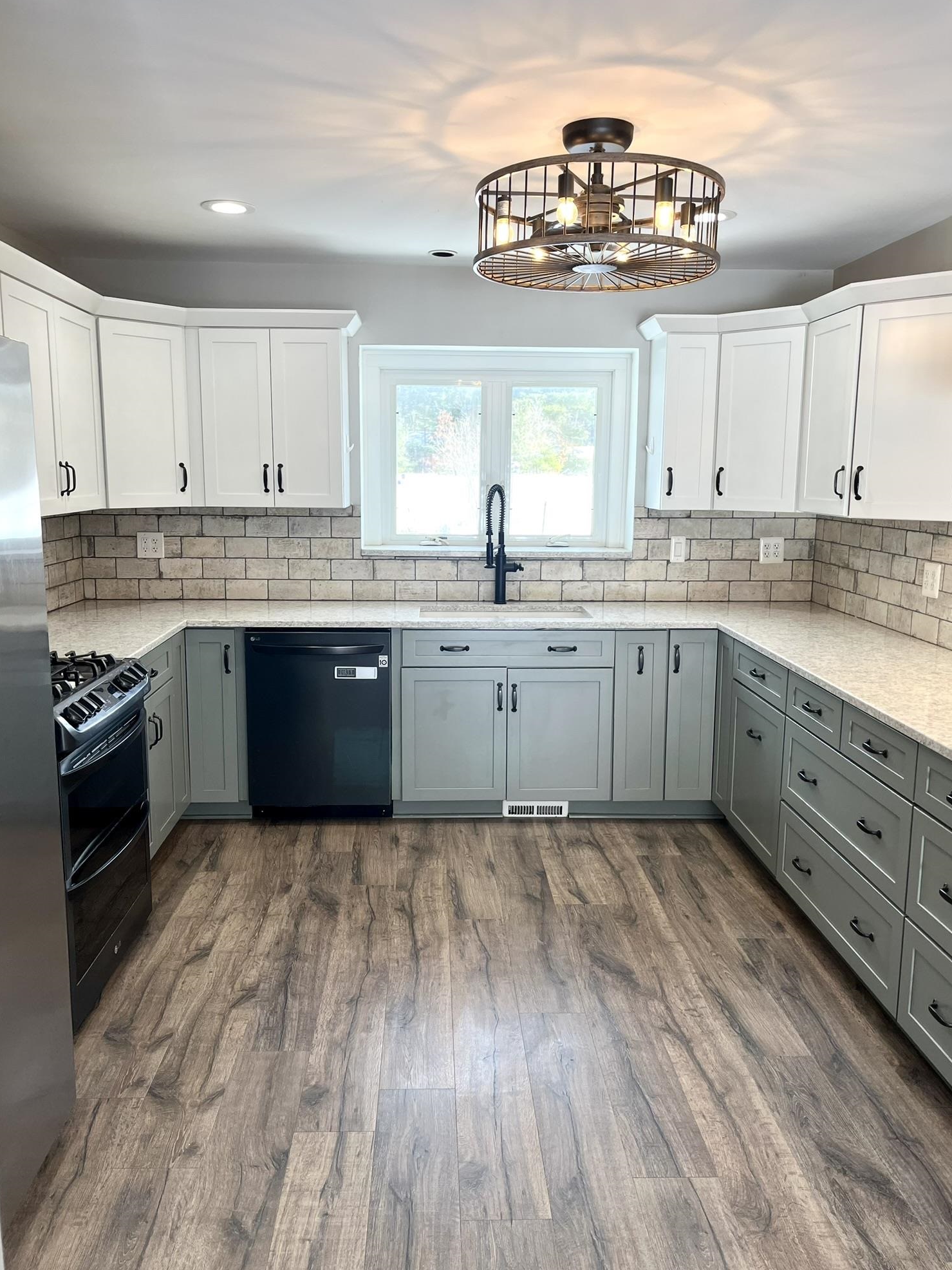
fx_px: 990
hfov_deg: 51.4
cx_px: 471
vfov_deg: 65.3
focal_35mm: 27
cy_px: 621
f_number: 1.6
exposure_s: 1/120
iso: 50
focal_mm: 5.1
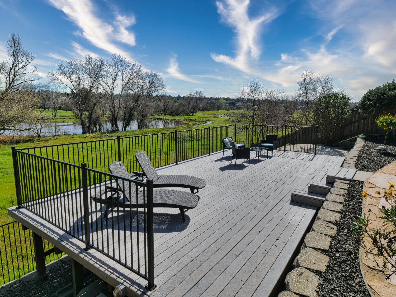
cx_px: 198
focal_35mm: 22
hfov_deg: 76.4
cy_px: 148
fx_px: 252
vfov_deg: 61.1
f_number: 10
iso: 100
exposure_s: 1/320
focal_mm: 11
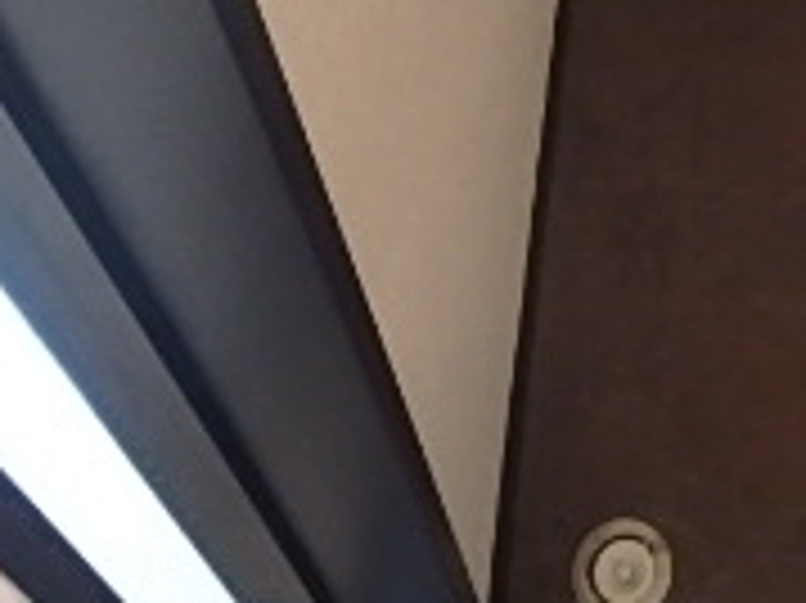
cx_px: 842
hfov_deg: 24.6
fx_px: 1745
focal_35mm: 75
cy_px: -360
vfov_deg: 17.2
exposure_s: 1/30
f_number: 3.5
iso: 400
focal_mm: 3.7
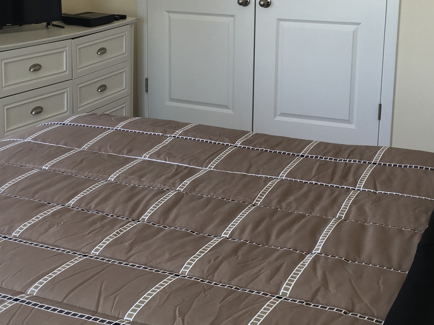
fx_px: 727
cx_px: 190
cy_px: 102
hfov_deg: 33.2
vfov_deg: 25.1
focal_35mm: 58
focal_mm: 4.15
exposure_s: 1/120
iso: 25
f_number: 2.2
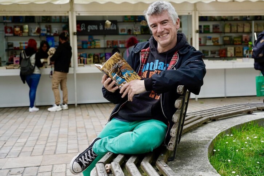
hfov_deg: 44.5
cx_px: 132
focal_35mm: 44
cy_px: 88
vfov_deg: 30.5
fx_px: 323
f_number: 5
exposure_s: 1/250
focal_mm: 44
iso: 250
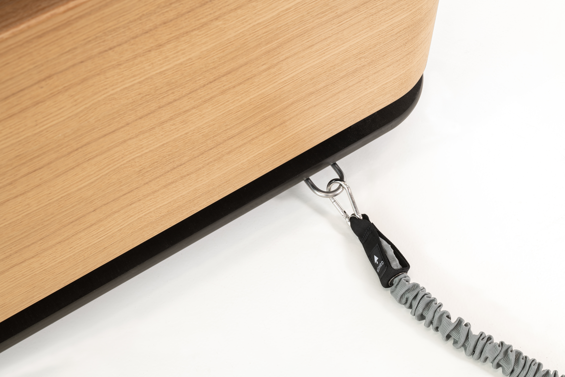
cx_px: 282
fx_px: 785
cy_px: 188
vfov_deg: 27.0
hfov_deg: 39.6
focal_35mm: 50
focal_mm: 50
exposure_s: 1/3
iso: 100
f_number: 13
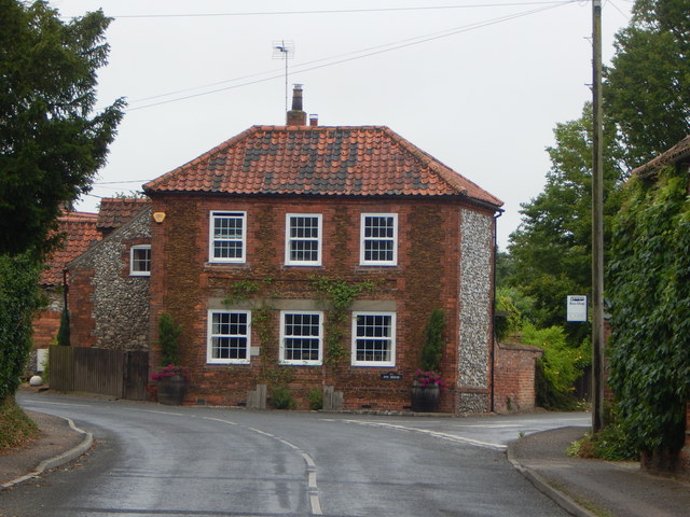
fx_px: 3628
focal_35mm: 182
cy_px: 258
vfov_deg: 8.2
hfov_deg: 10.9
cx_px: 345
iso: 125
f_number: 5.3
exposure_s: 1/60
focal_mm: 32.8
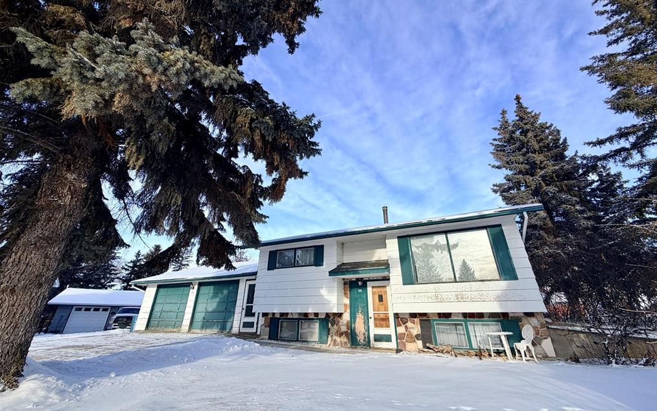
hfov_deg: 101.5
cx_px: 331
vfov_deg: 74.4
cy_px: 177
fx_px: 269
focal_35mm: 15
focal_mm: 2.22
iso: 32
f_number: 2.2
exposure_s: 1/770
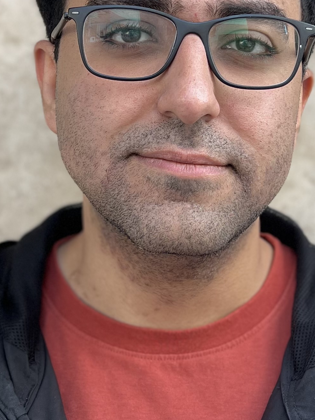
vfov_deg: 24.4
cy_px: 166
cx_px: 185
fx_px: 970
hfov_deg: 18.4
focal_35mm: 80
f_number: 1.5
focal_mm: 5.7
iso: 50
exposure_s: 1/298
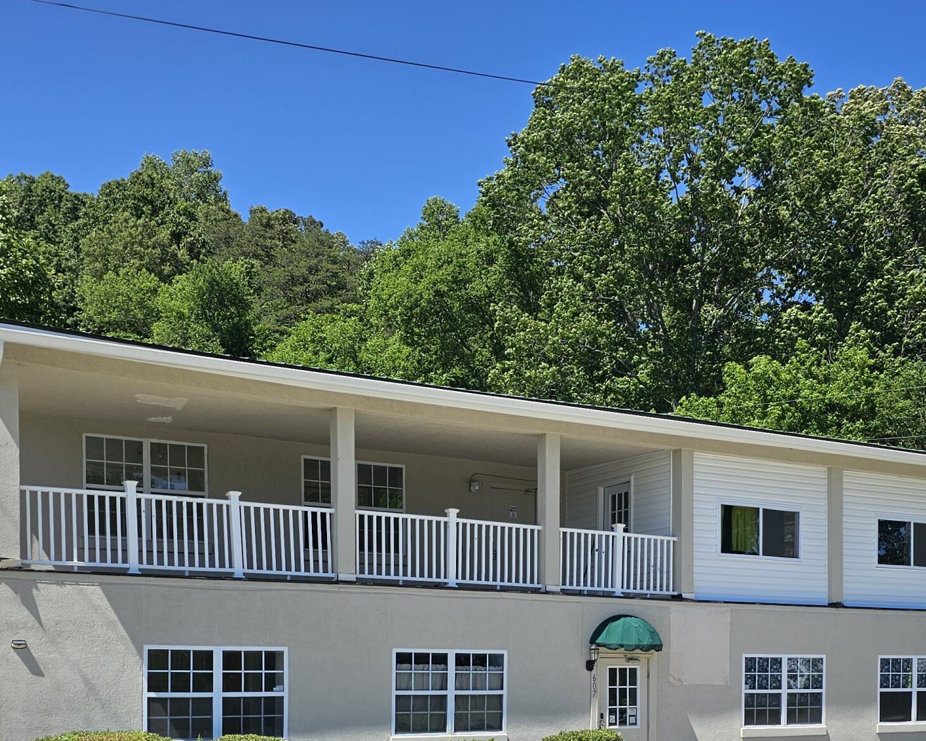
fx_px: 1261
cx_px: 555
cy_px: 680
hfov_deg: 40.2
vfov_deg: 31.1
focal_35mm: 46
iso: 10
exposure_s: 1/1157
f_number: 1.7
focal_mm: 6.3
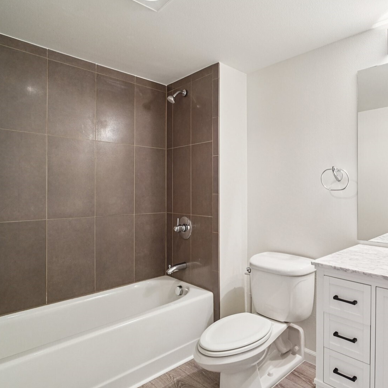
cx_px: 281
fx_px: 266
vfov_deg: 72.1
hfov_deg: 68.4
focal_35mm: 21
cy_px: 198
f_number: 8
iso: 1600
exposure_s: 1/13
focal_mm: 16
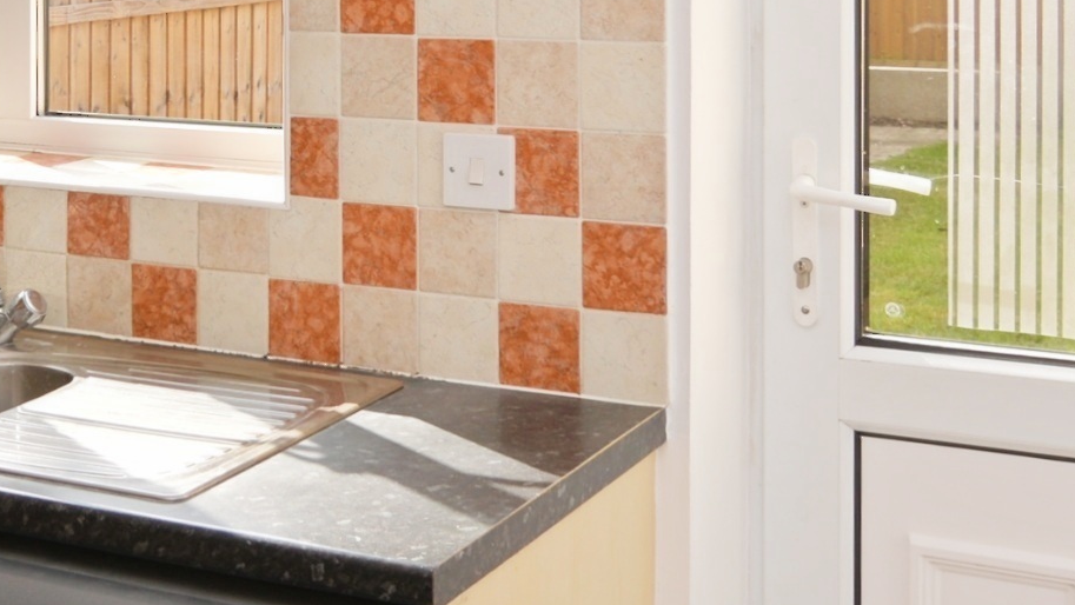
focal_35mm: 69
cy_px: -101
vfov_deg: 16.9
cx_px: 180
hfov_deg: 29.8
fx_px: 1960
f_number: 5.6
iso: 100
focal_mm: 13
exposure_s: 1/125
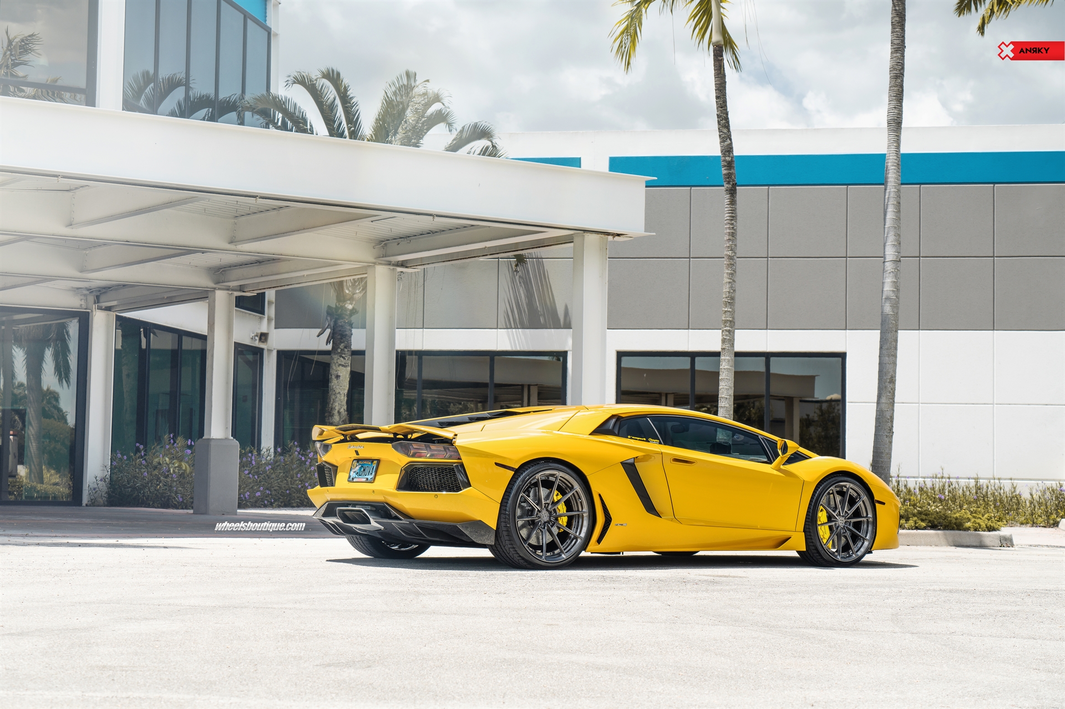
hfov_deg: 28.9
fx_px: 2070
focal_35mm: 70
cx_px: 532
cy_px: 354
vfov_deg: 19.4
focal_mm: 70
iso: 200
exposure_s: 1/320
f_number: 6.3
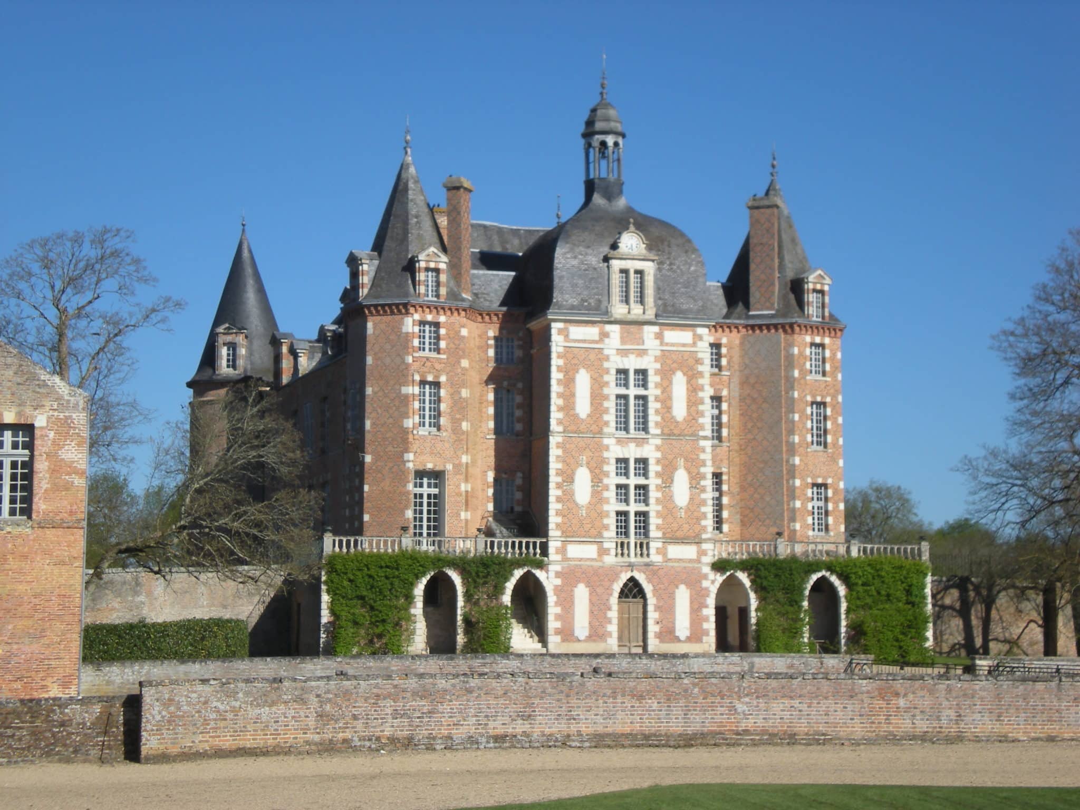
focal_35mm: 74
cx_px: 540
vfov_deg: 19.9
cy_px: 405
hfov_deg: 26.3
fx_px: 2309
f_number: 6.5
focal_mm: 12.3
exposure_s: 1/337
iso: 64
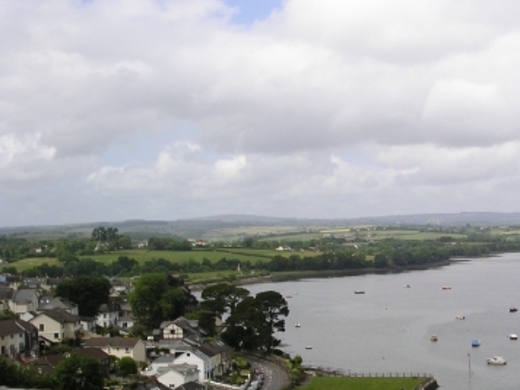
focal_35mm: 64
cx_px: 412
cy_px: 237
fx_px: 961
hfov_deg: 29.6
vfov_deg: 22.9
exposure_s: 1/180
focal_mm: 7.8
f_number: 5.6
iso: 100
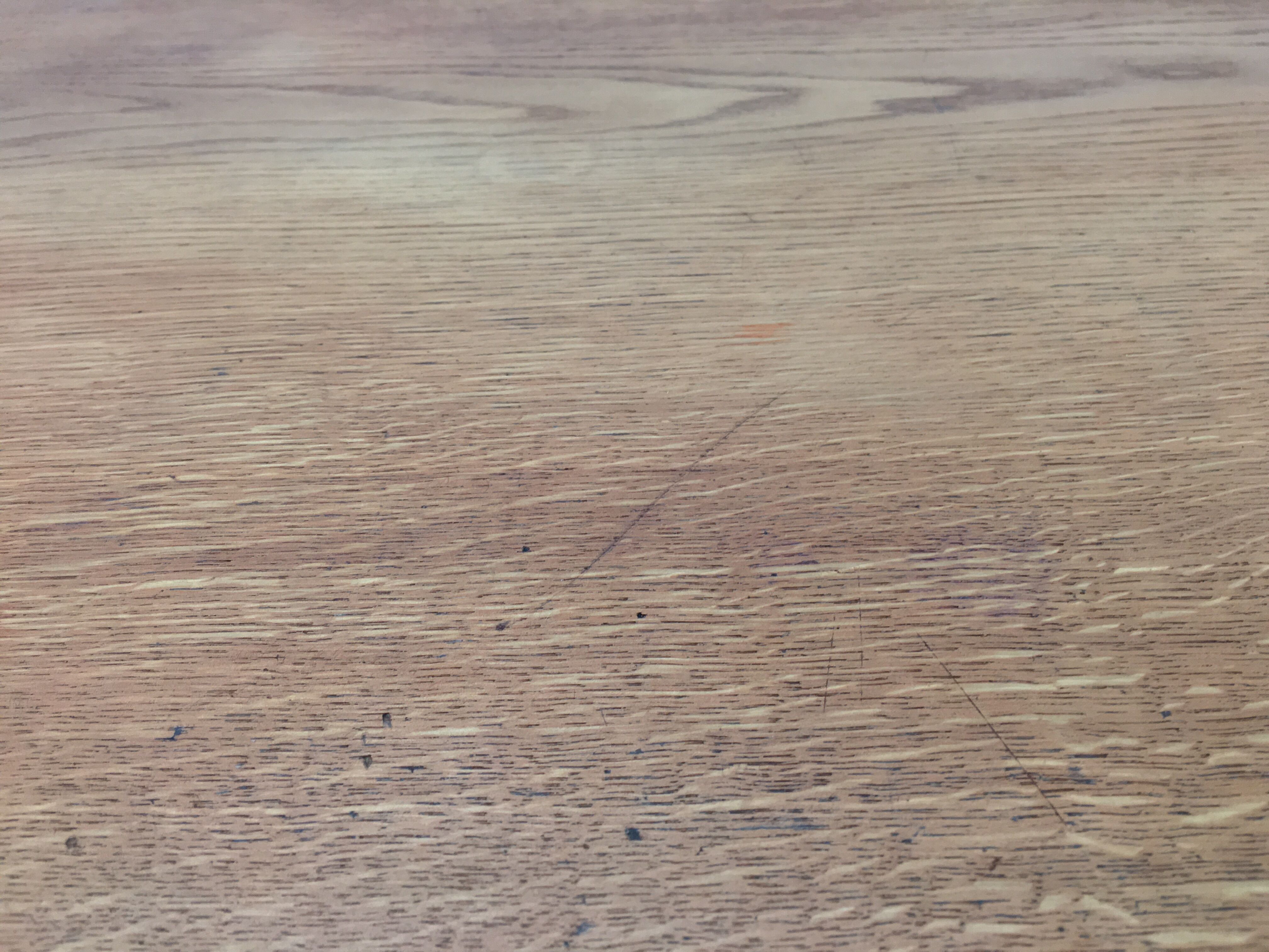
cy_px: 476
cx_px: 634
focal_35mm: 29
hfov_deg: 61.7
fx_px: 1063
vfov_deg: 48.2
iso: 80
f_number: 2.2
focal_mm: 4.15
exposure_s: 1/33
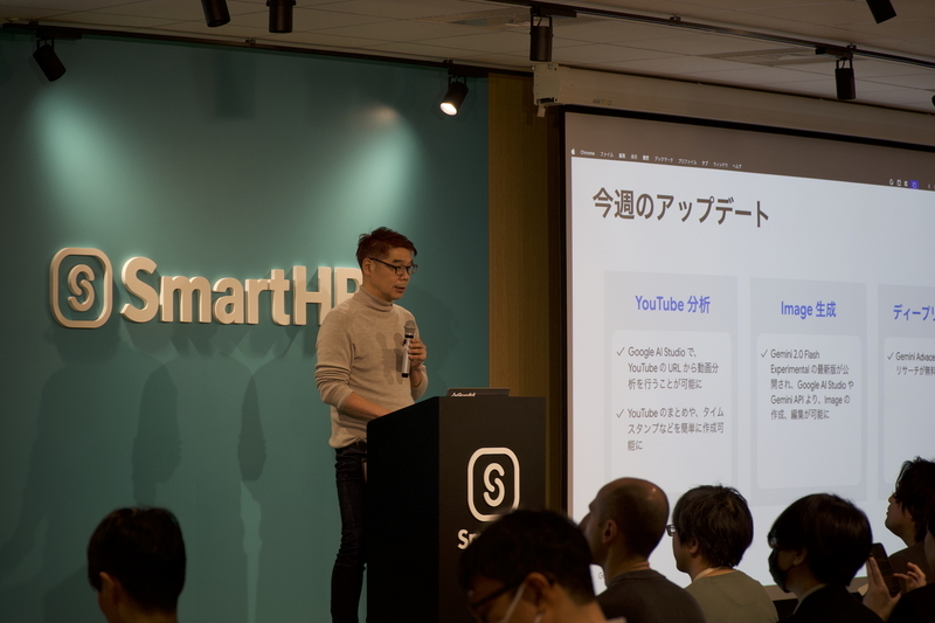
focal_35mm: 114
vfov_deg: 12.0
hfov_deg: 18.0
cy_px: 312
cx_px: 468
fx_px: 2960
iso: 320
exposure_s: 1/160
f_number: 4
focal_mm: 76
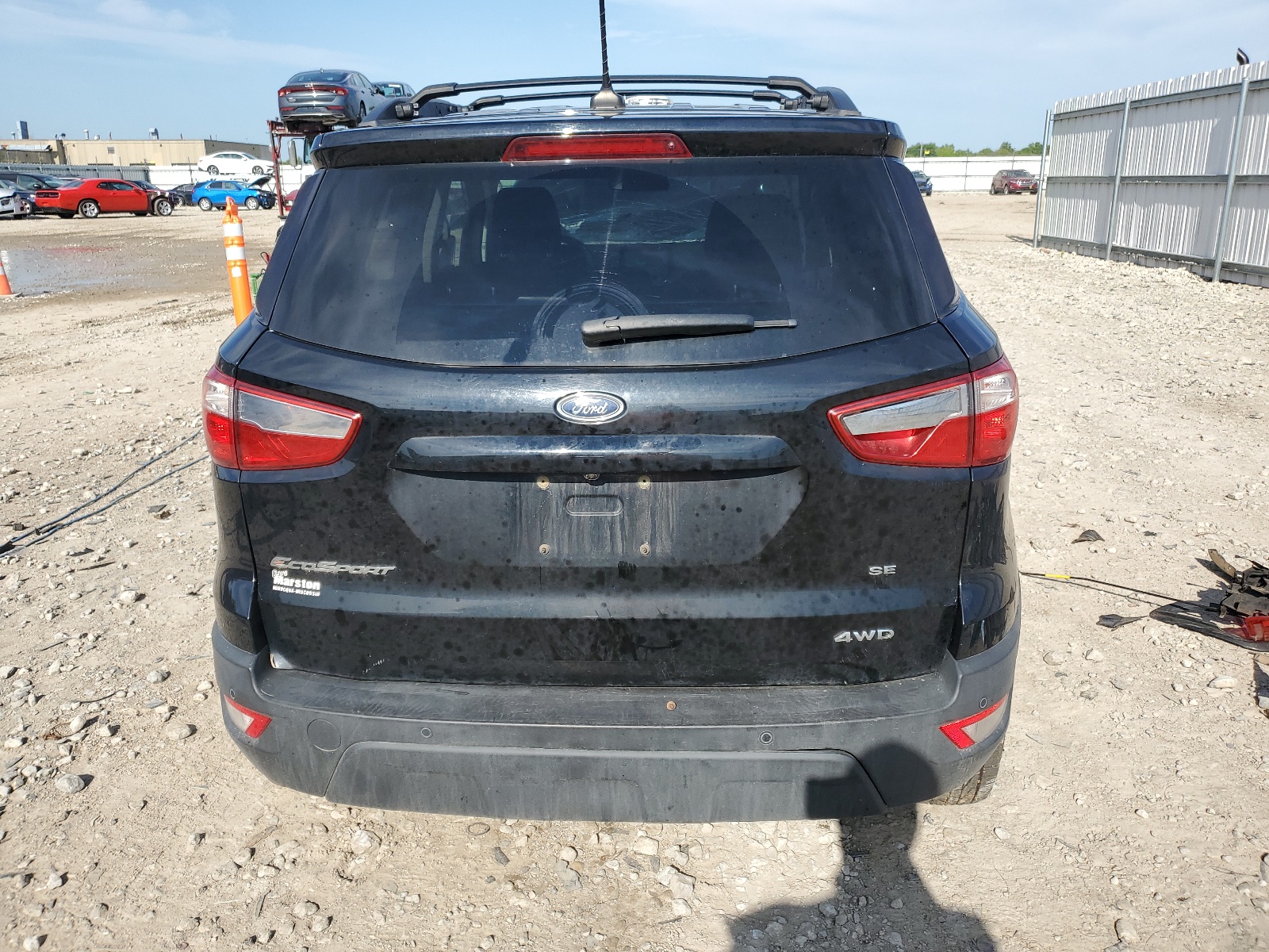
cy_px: 476
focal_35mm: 26
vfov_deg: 53.1
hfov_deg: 67.3
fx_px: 953
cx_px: 634
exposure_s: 1/2500
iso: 50
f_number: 1.5
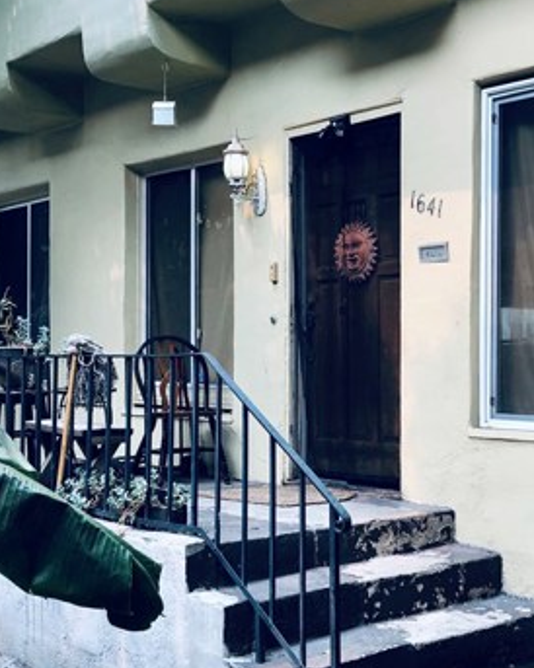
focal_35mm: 51
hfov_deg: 29.4
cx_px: 362
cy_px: 404
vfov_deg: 36.5
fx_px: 1008
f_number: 1.8
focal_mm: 3.99
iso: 40
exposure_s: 1/120
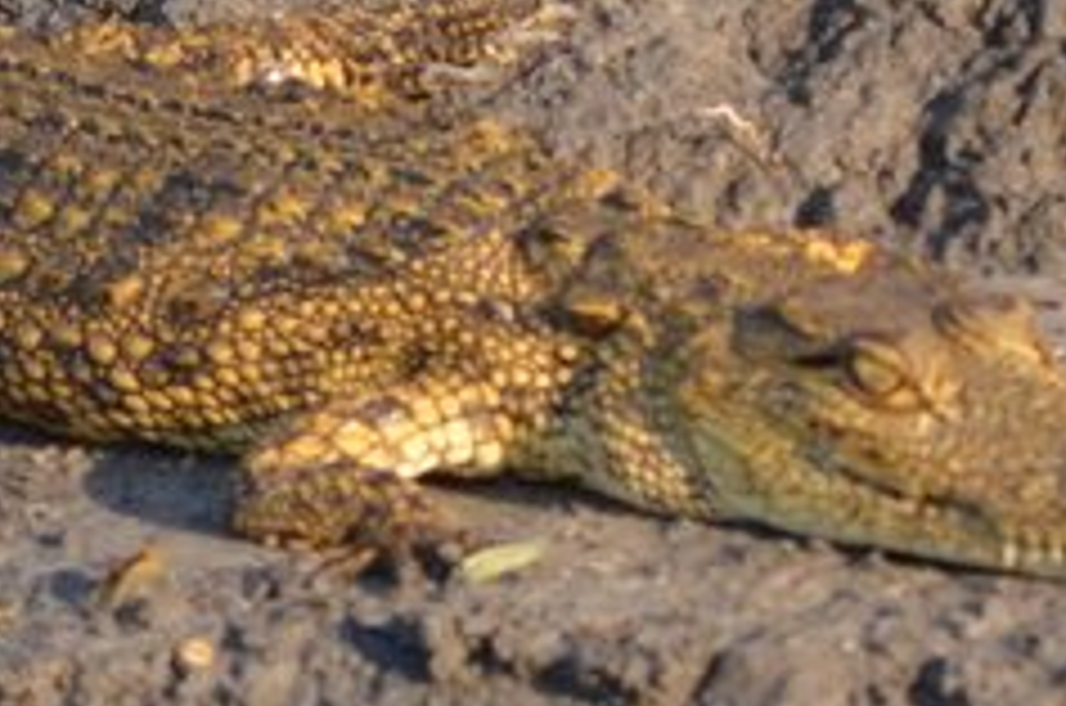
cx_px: 283
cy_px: 423
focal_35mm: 1502
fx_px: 44377
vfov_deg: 0.9
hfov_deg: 1.4
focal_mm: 185
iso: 280
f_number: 5.6
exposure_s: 1/500
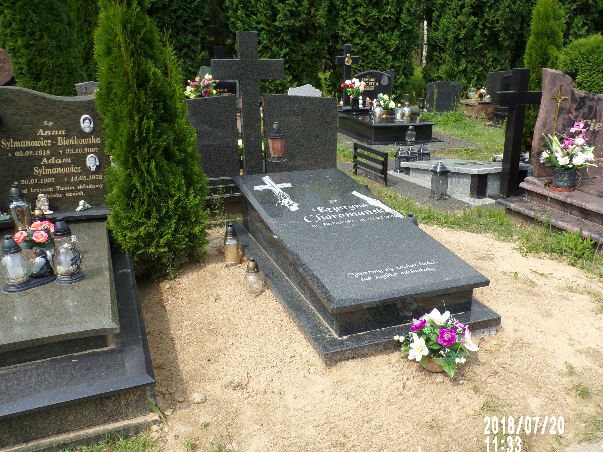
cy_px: 234
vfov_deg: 44.2
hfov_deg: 56.7
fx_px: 557
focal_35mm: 32
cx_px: 335
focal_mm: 5
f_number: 6
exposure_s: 1/200
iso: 80
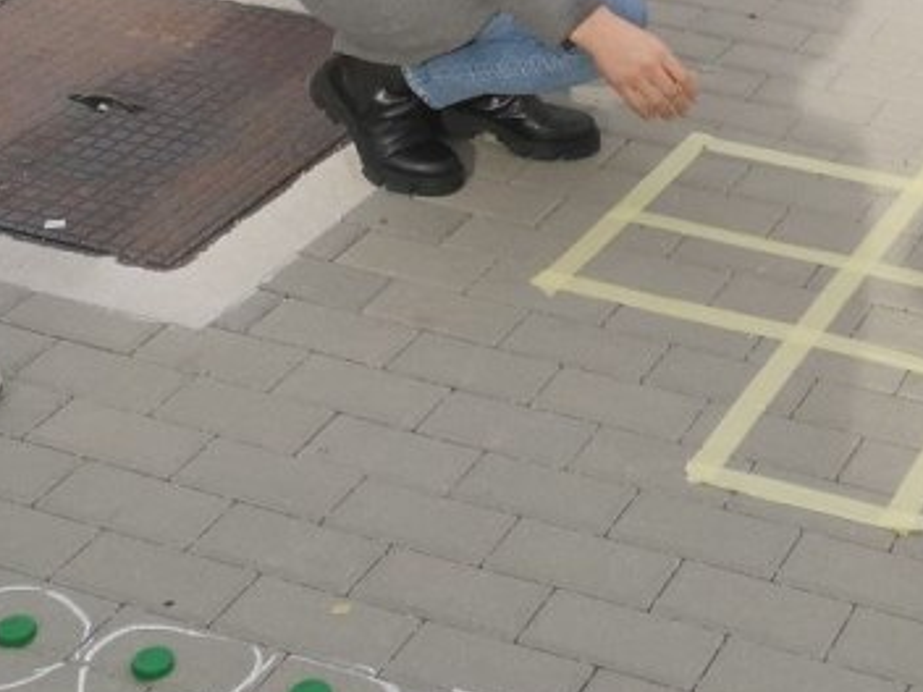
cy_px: -149
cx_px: 829
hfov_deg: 20.9
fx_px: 2453
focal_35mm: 92
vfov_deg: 15.5
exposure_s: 1/890
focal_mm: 5.58
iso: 50
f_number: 1.8
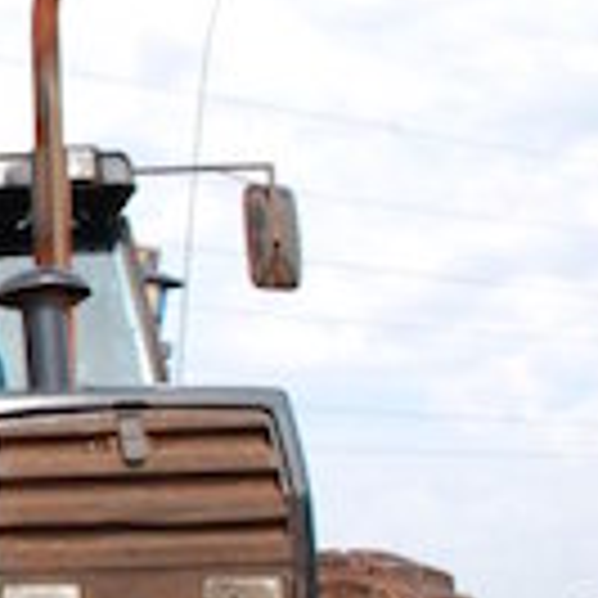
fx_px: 2365
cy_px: 441
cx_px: -670
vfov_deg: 14.4
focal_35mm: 121
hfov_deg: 12.4
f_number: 7.1
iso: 100
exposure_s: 1/200
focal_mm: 18
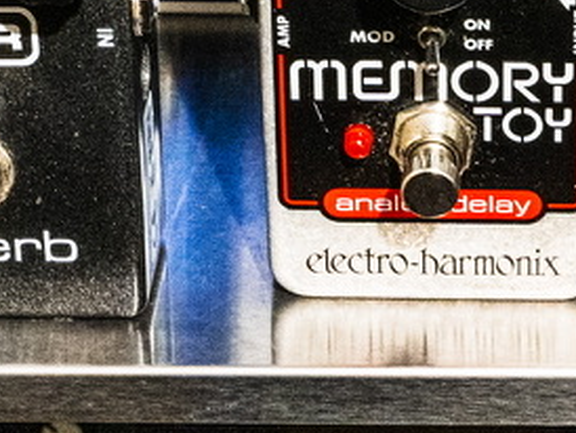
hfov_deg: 11.2
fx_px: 2946
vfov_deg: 8.2
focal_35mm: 177
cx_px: 204
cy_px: -195
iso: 5000
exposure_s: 1/50
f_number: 13
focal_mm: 31
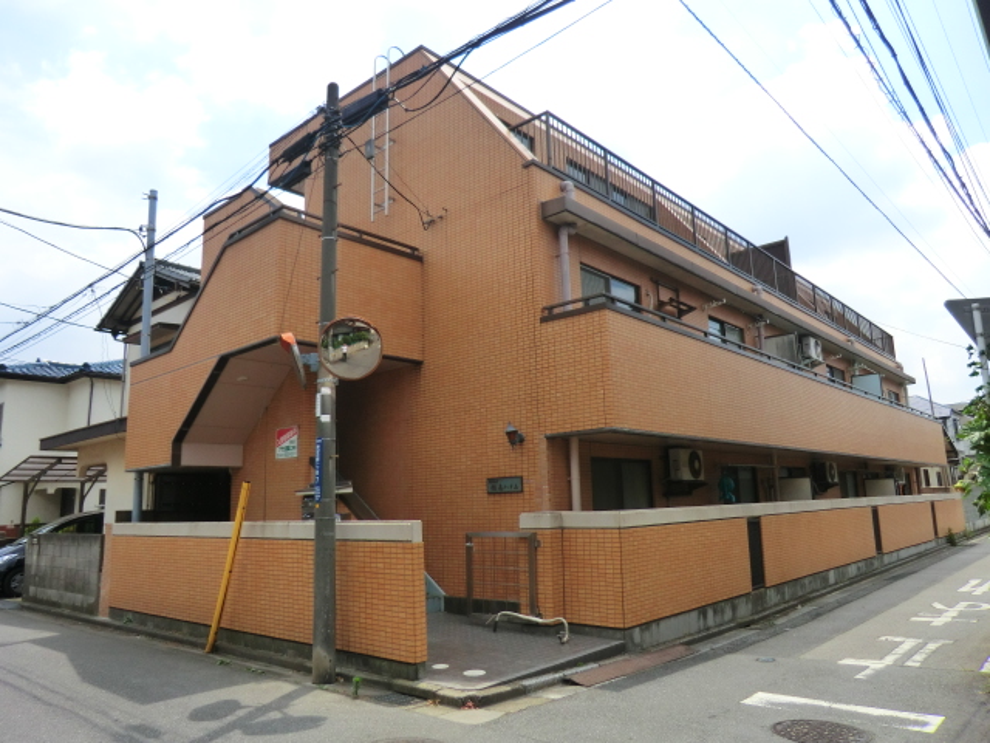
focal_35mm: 24
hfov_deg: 71.6
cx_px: 495
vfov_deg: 56.8
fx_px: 686
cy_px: 372
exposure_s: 1/800
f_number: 3.2
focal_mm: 4.3
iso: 80
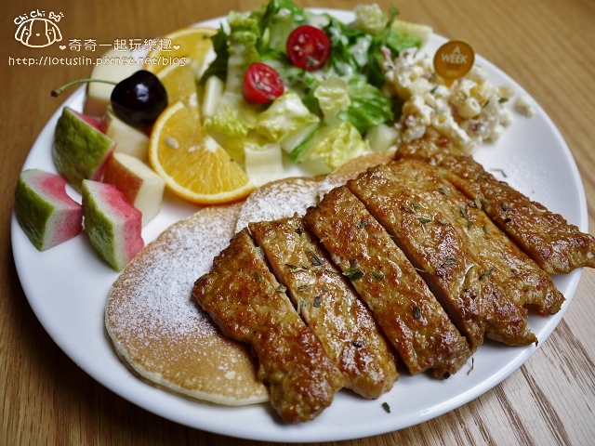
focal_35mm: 28
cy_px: 223
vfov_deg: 49.7
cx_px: 298
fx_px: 481
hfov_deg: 63.4
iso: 100
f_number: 2.5
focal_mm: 14
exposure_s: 1/1000
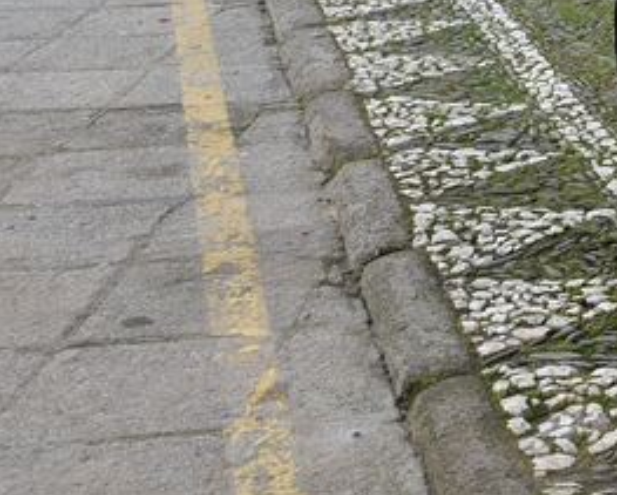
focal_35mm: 106
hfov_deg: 15.8
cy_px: -66
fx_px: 1938
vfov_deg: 14.2
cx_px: 1051
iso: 100
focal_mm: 22
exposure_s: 1/250
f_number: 3.5
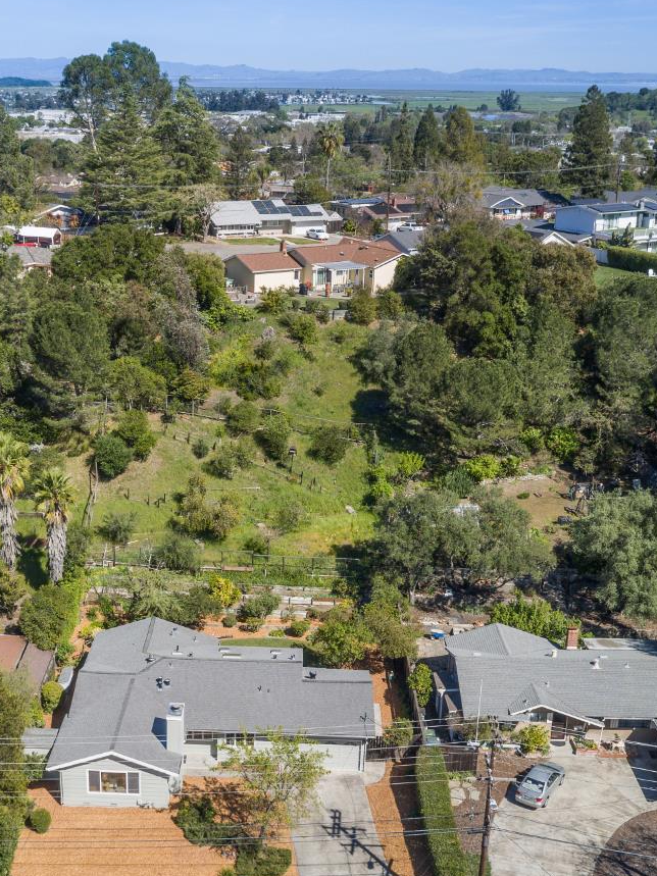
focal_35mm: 47
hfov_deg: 30.7
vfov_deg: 40.3
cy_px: 500
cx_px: 236
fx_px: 1190
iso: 100
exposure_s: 1/120
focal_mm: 10.3
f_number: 3.5
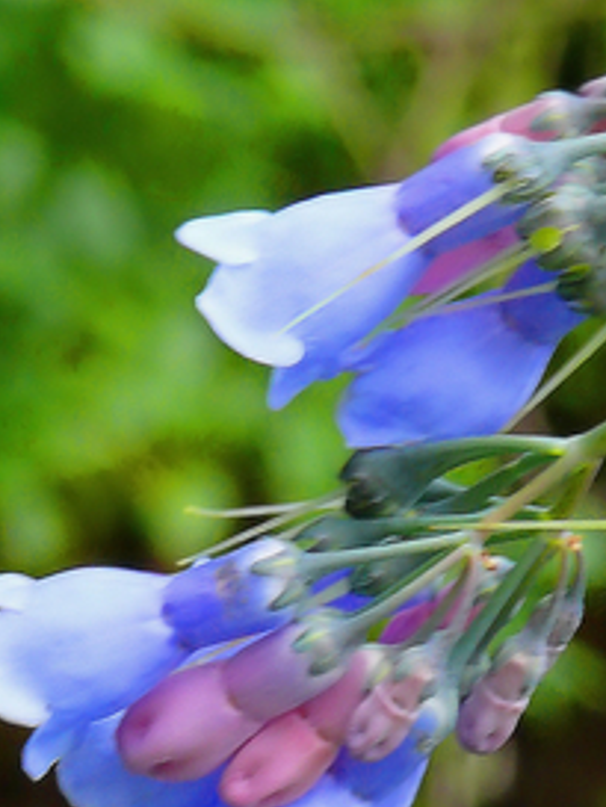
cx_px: 302
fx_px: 9469
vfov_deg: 4.8
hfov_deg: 3.7
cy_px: 1203
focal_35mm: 406
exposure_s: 1/20
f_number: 8
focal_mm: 27
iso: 200
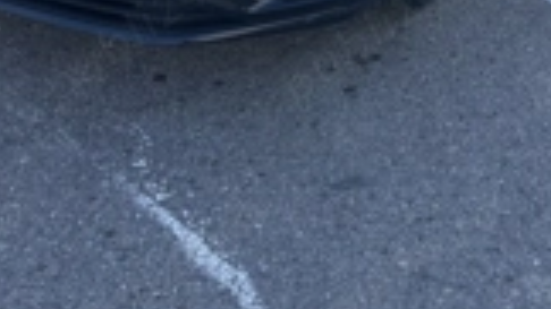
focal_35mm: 70
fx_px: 1022
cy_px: -183
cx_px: 272
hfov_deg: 30.2
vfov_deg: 15.6
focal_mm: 5.96
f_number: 1.6
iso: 50
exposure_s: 1/865
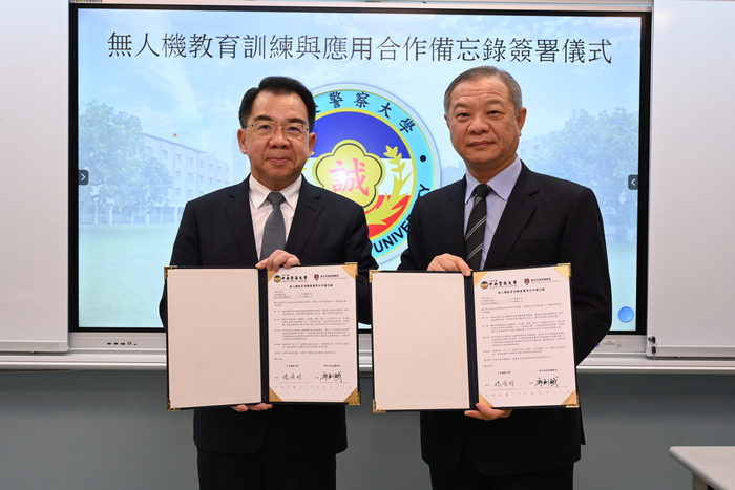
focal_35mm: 47
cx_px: 368
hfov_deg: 41.9
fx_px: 960
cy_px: 245
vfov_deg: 28.7
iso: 1250
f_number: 7.1
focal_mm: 47
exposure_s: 1/160
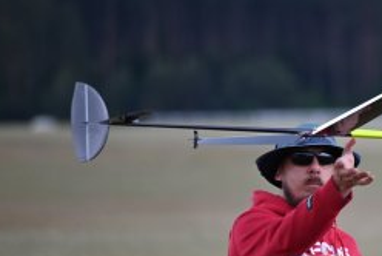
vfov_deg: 1.7
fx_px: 8509
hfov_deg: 2.6
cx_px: 344
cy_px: 202
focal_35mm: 801
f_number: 6.3
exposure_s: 1/320
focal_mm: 400
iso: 320
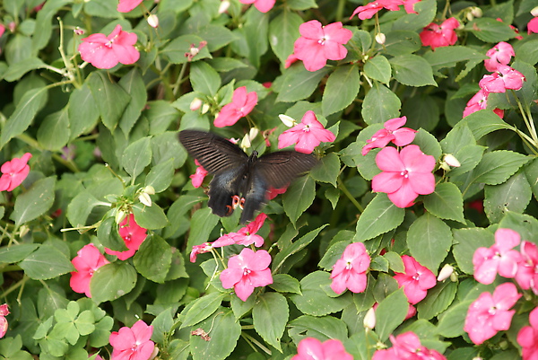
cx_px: 269
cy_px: 180
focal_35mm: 120
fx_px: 1795
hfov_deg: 17.0
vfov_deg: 11.4
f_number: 4.5
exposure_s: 1/125
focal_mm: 80
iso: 125
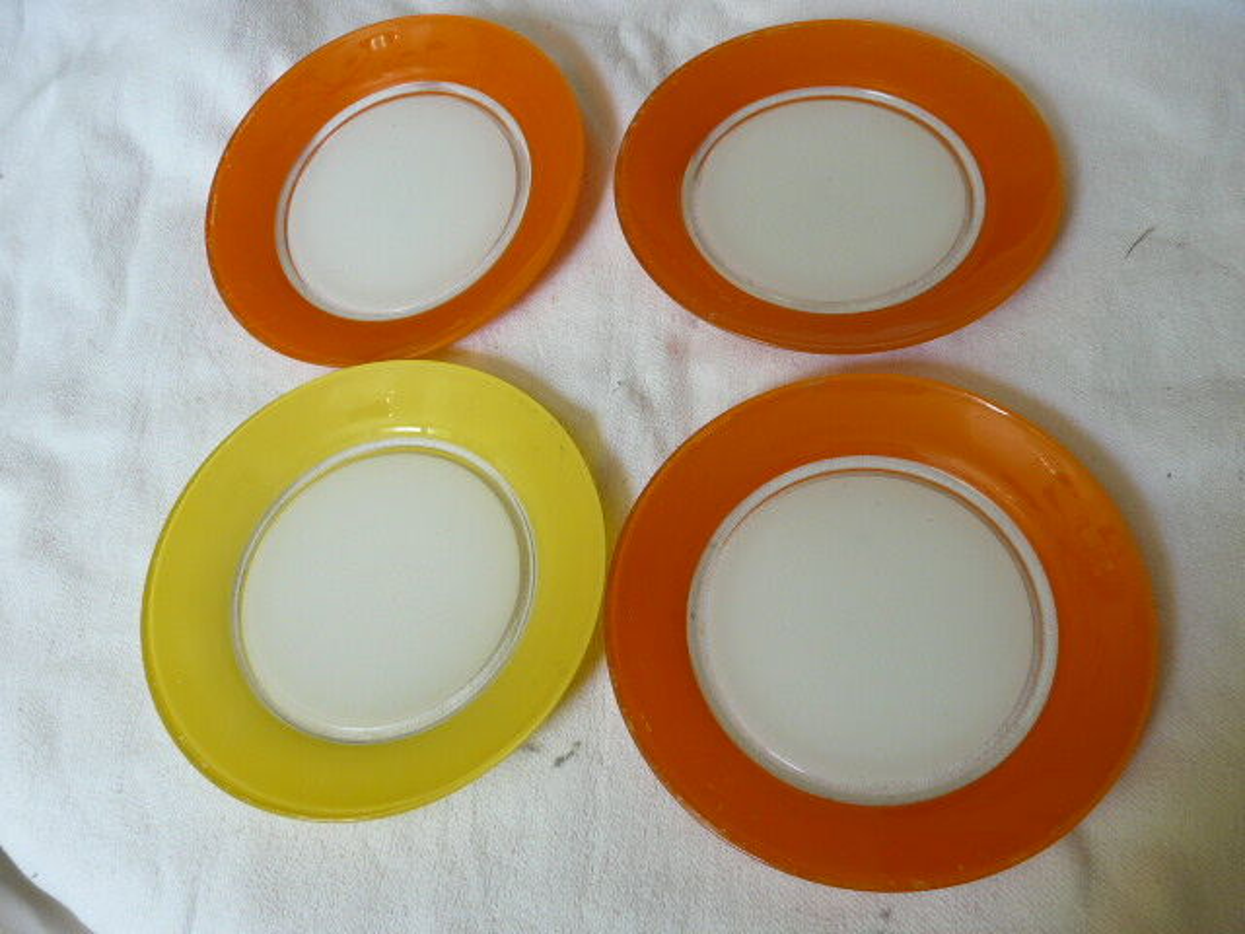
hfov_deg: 63.4
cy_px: 467
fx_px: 1007
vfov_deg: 49.7
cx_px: 622
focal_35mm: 28
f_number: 2.8
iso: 125
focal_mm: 4.6
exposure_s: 1/30
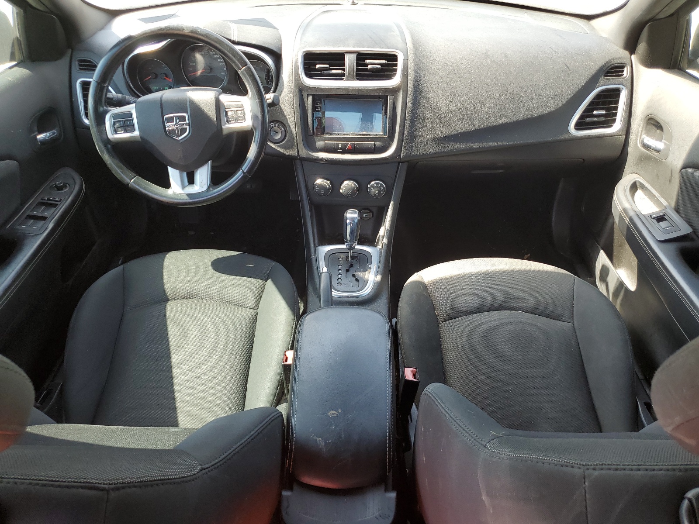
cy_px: 262
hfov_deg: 67.3
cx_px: 350
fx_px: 525
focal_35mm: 26
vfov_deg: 53.1
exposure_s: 1/125
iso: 50
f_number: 1.5
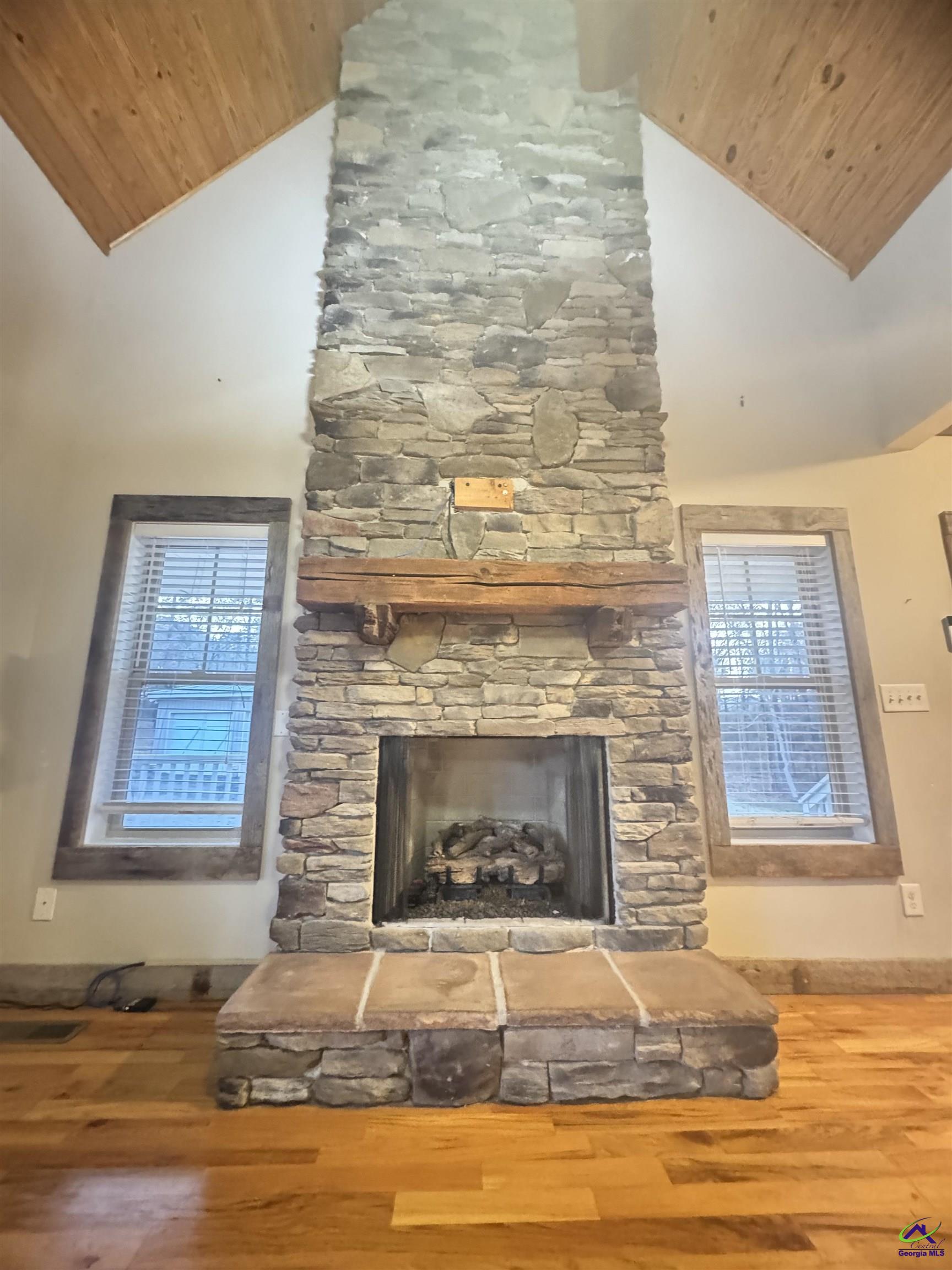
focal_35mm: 14
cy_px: 635
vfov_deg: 102.1
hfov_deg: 85.7
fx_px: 513
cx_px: 476
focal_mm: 2.22
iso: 2000
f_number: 2.2
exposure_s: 1/30
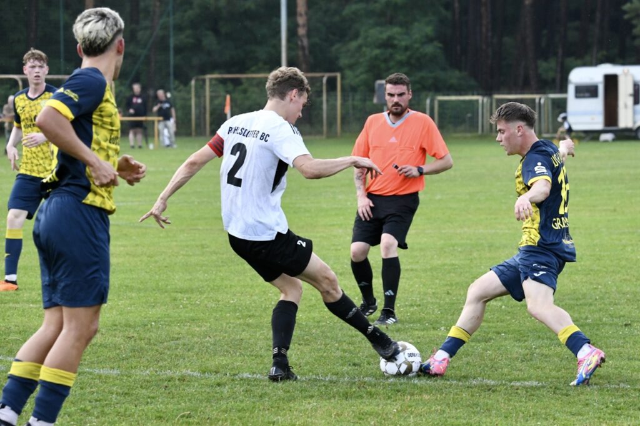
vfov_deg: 7.0
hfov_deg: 10.6
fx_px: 3465
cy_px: 213
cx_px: 320
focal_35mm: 195
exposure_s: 1/1600
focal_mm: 195
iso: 5000
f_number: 8
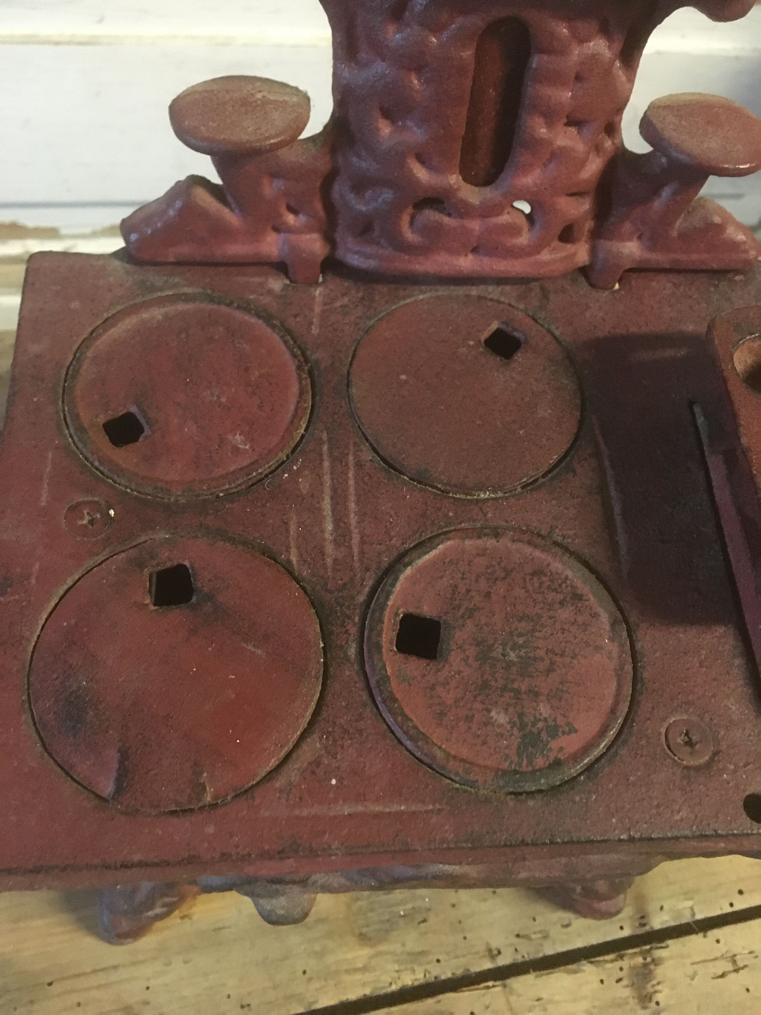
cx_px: 380
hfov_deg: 48.2
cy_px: 508
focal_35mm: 29
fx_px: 850
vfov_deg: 61.7
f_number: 2.2
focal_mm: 4.15
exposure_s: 1/17
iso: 320
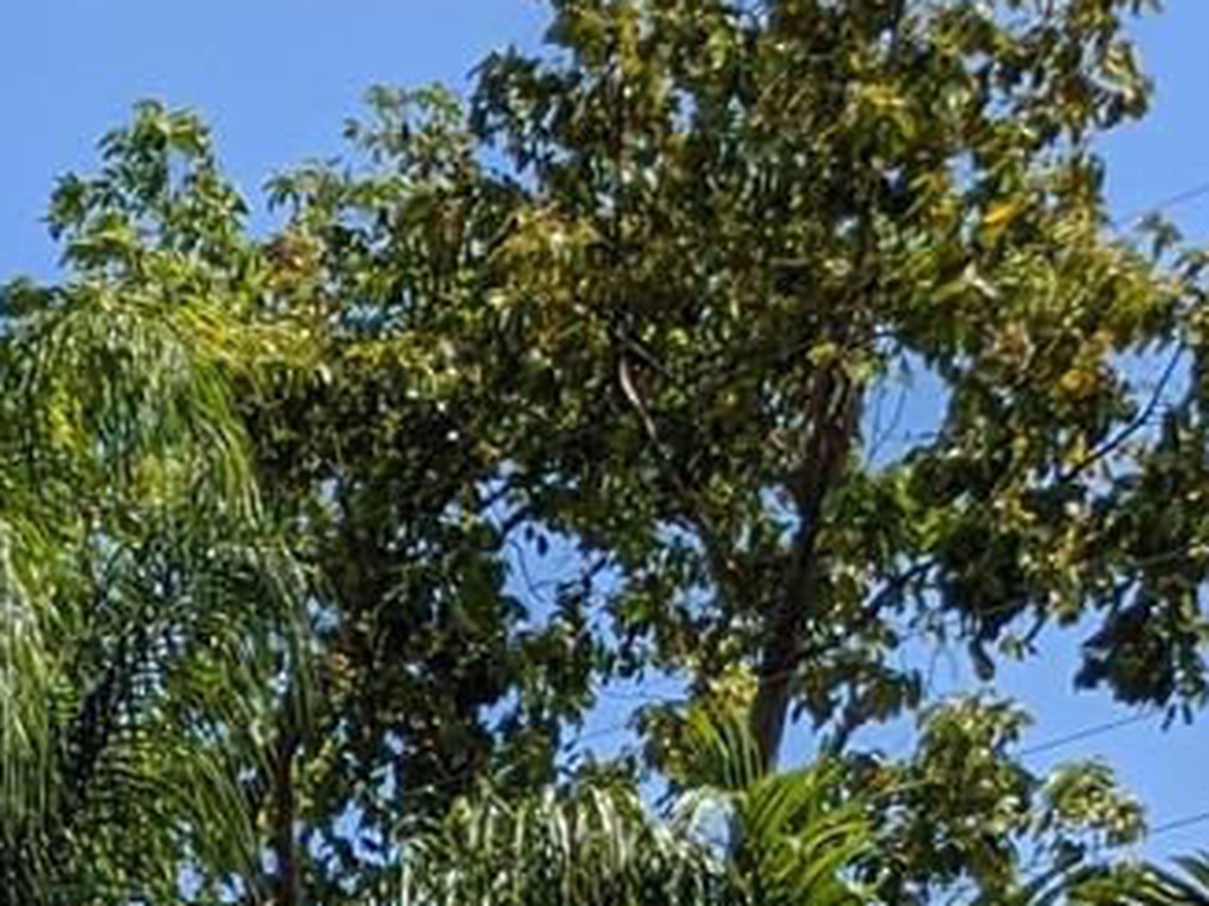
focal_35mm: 132
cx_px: -1667
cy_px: 1879
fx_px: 4609
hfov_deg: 12.1
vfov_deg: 10.3
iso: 63
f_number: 1.73
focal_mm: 4.38
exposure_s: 1/3906
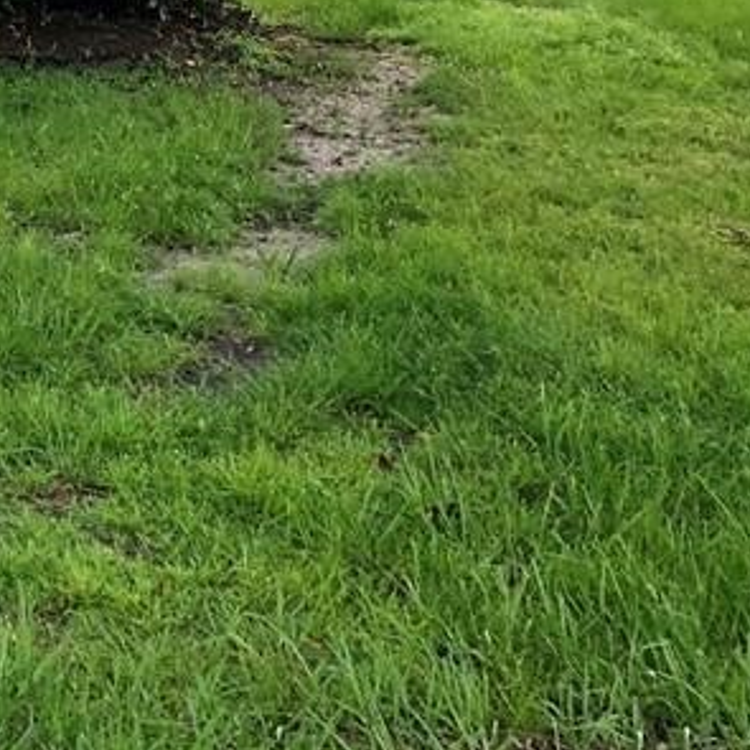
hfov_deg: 17.8
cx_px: -414
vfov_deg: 18.8
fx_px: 2108
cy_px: -219
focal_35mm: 86
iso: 20
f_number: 1.8
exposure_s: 1/1033
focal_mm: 4
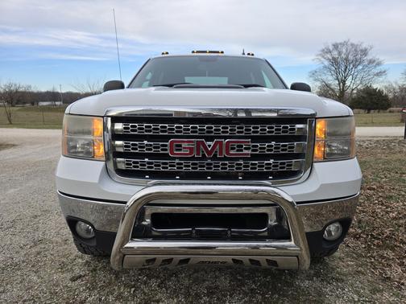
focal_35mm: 23
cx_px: 203
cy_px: 152
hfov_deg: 73.9
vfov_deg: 58.9
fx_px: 270
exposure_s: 1/180
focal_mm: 6.3
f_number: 1.7
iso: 16
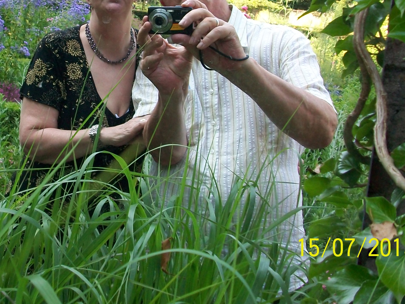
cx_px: 83
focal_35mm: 62
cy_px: 32
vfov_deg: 23.1
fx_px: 725
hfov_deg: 30.5
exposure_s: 1/100
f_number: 2.8
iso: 80
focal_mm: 5.7
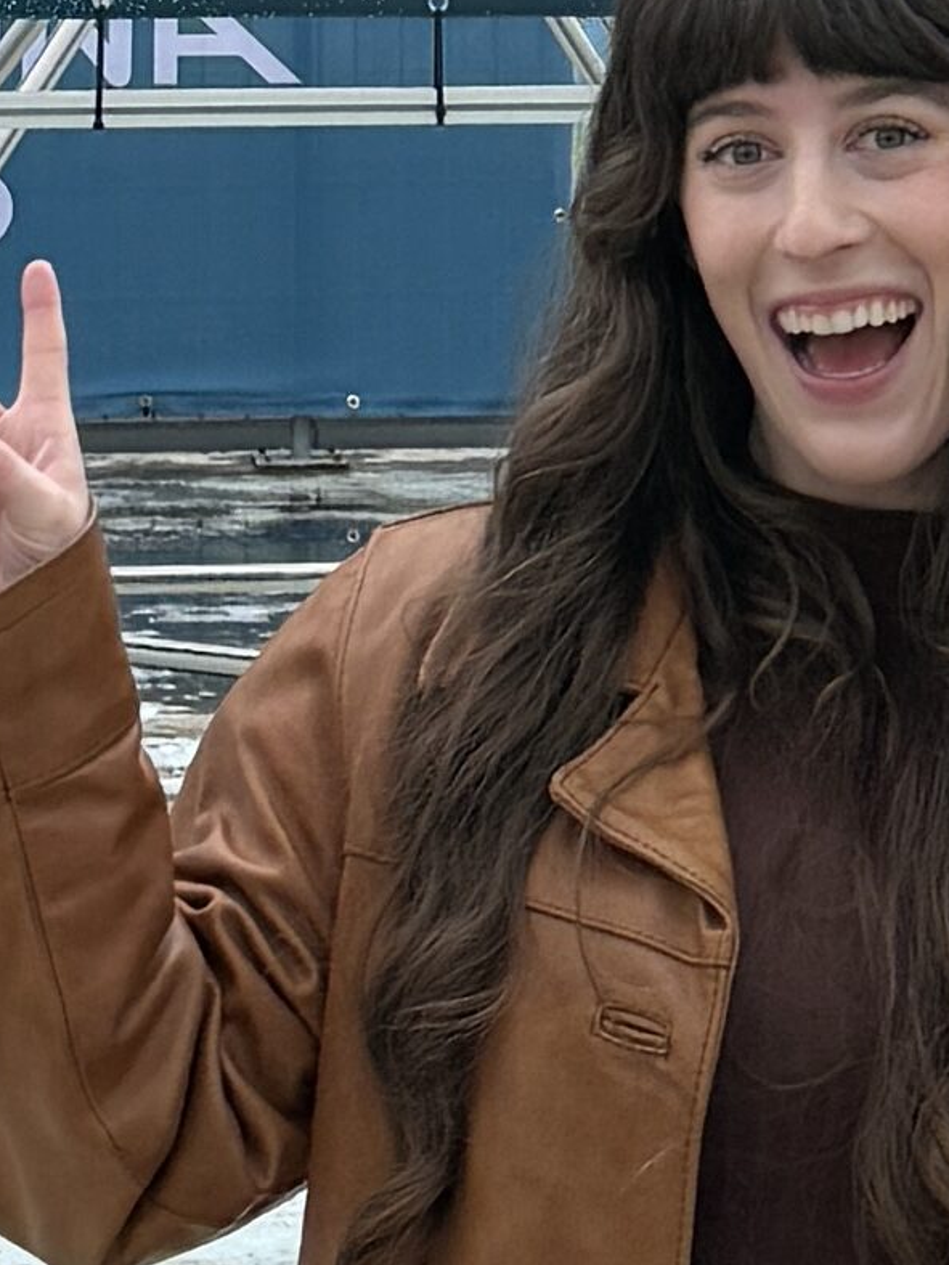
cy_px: -700
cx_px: 522
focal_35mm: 174
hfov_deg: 8.5
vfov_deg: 10.9
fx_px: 6360
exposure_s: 1/1230
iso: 100
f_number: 1.78
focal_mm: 6.76
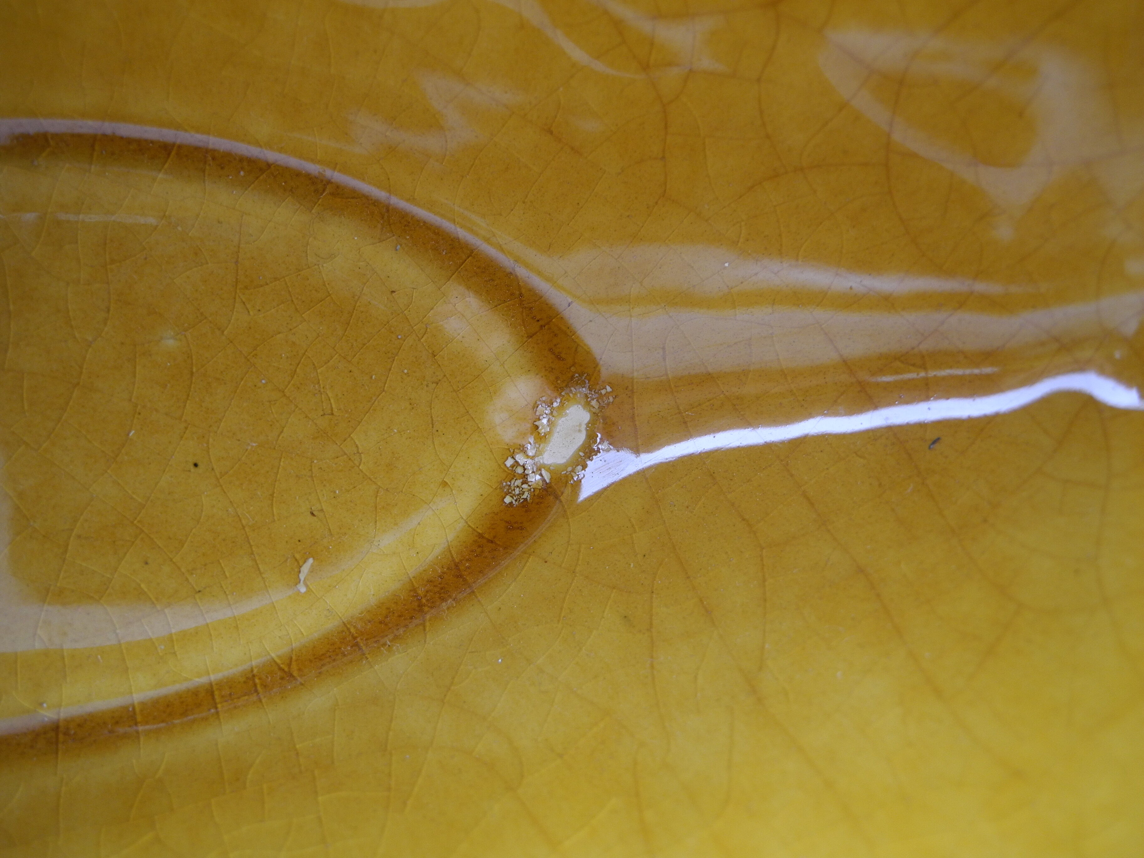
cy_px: 429
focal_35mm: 35
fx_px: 1157
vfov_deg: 40.7
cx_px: 572
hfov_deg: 52.6
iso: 126
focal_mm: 7.4
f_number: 3.2
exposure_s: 1/30
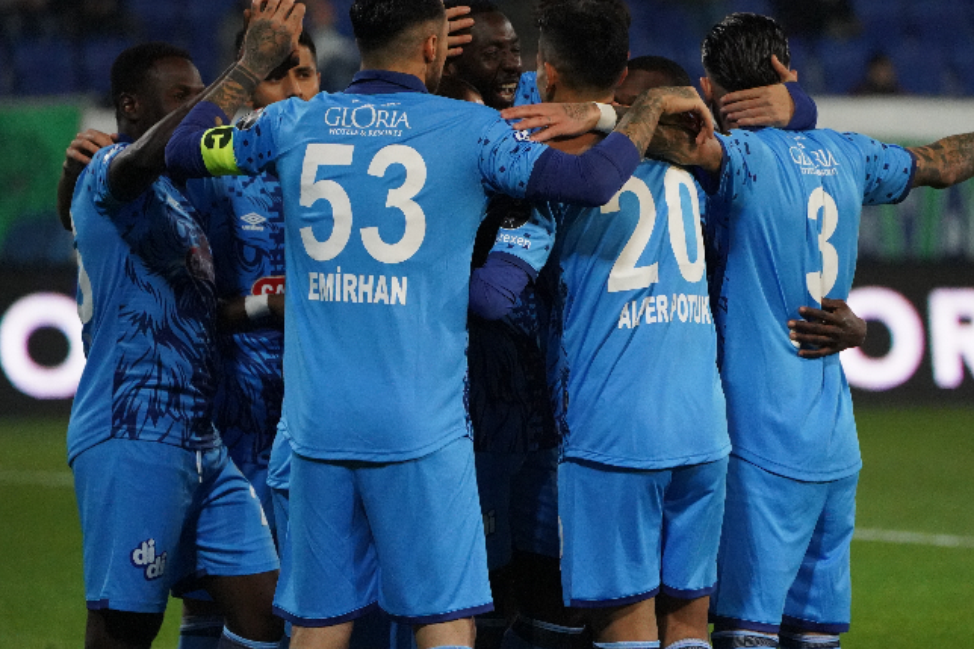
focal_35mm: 421
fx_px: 11387
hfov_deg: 4.9
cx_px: 525
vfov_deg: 3.3
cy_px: 302
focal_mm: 339
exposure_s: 1/2000
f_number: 5.6
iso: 10000
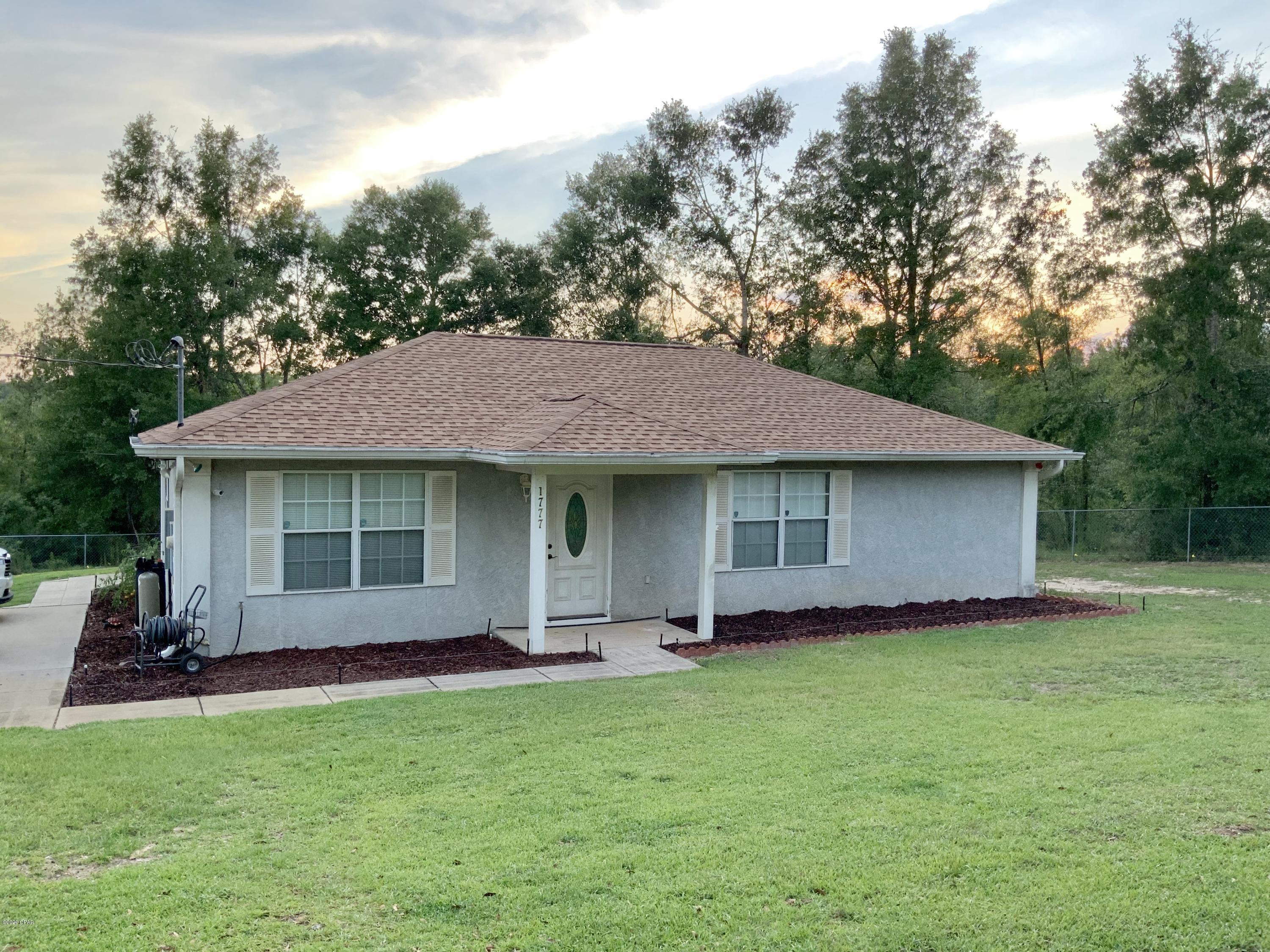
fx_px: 1064
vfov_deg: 48.2
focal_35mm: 29
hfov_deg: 61.7
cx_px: 635
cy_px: 476
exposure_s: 1/122
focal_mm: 3
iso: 32
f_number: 1.8
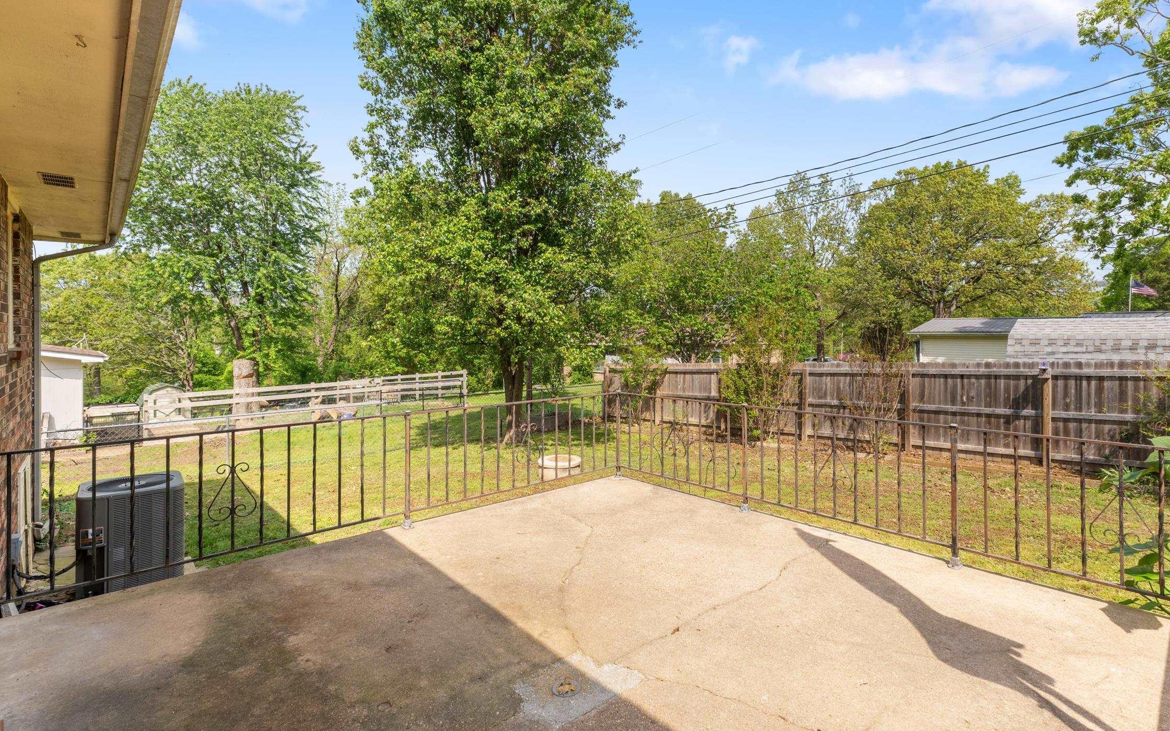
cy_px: 333
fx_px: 542
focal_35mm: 17
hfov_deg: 94.3
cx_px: 619
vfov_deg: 67.9
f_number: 9
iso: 200
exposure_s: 1/125
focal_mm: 10
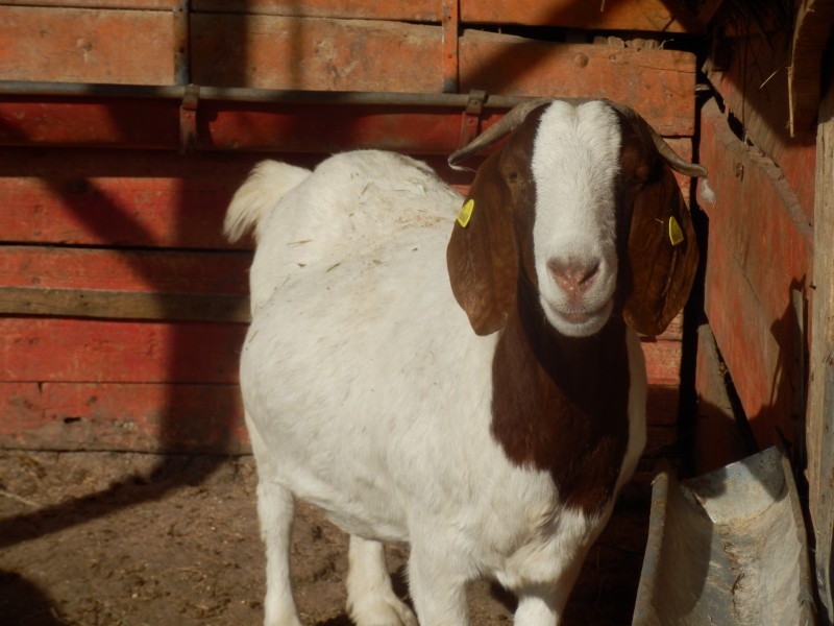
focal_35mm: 111
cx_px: 417
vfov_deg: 13.3
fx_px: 2674
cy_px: 313
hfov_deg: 17.7
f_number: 5.5
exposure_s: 1/1000
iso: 80
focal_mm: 19.6
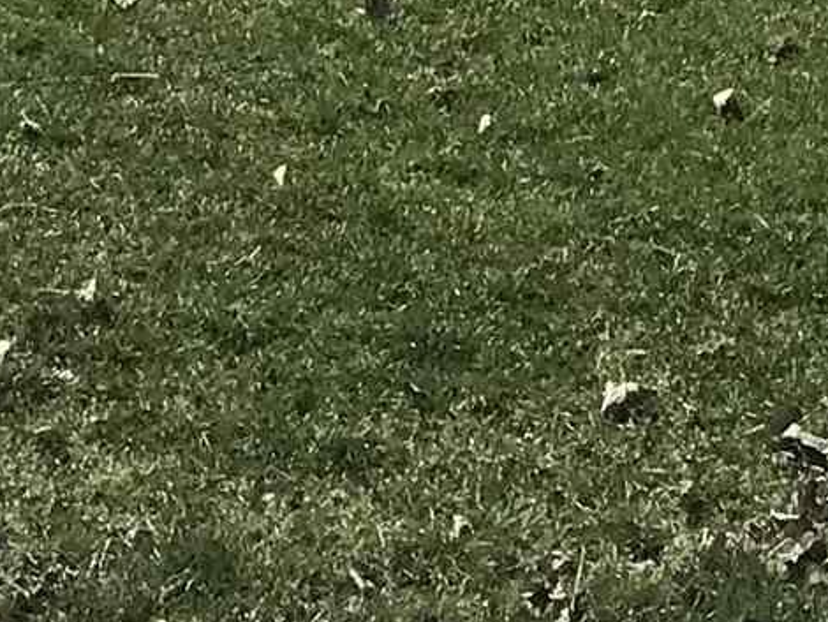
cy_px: -1366
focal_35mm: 183
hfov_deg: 9.9
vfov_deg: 7.1
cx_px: 1756
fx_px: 4380
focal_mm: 3.99
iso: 20
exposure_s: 1/2398
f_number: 1.8
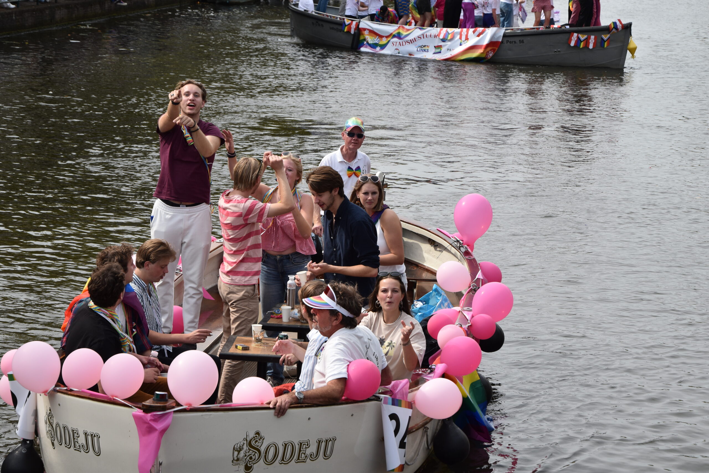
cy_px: 236
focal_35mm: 99
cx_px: 354
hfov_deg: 20.6
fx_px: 1950
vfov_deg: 13.8
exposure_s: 1/320
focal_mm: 66
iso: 200
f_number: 9
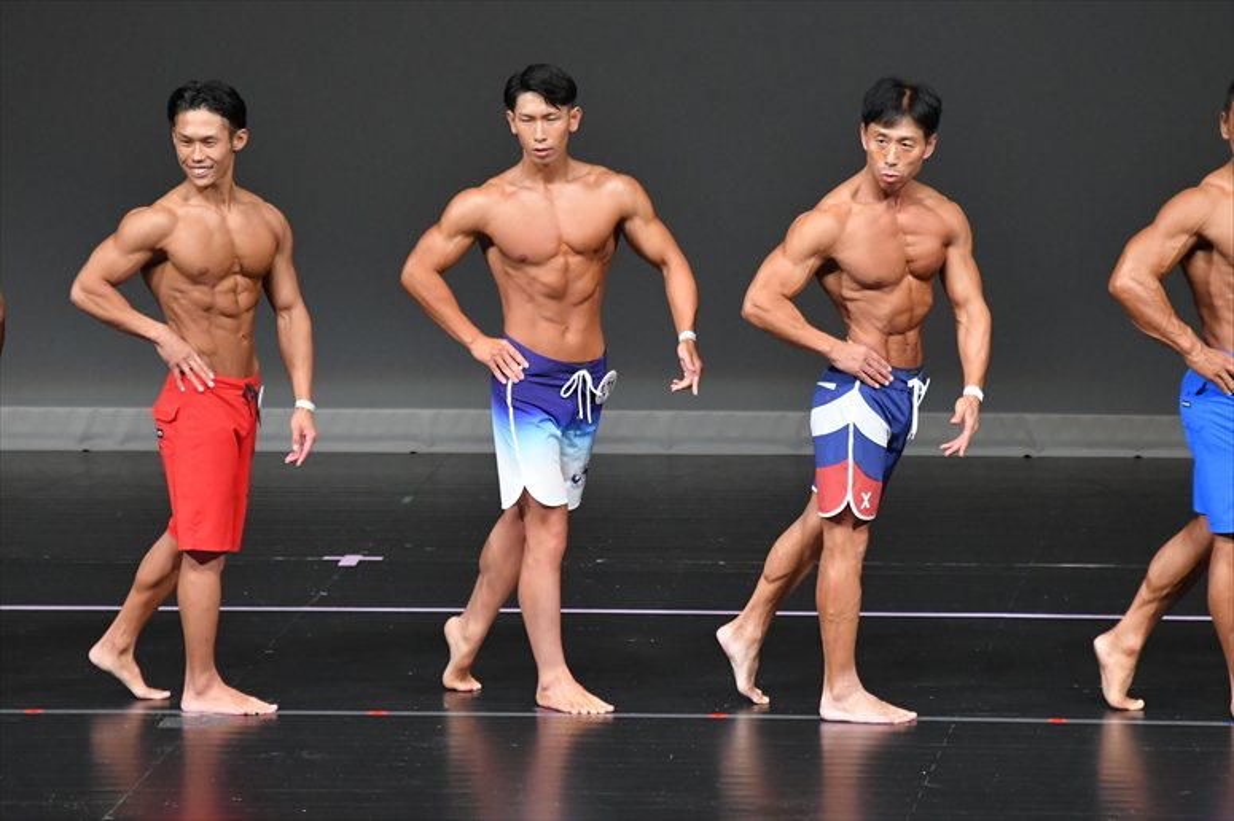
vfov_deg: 4.4
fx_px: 10792
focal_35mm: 315
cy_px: 410
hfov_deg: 6.5
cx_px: 617
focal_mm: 210
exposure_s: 1/400
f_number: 5.6
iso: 4000
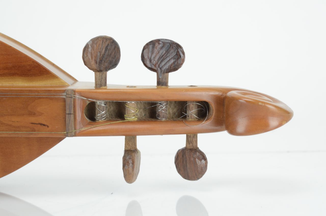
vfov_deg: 15.1
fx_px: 813
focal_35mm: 90
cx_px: 163
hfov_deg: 22.7
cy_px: 108
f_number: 5.6
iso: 640
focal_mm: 60
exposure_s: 1/125
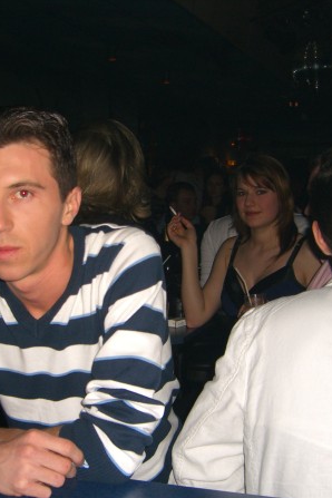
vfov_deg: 37.5
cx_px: 129
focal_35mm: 53
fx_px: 733
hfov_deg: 25.5
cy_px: 250
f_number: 2.8
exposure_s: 1/60
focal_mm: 7.9
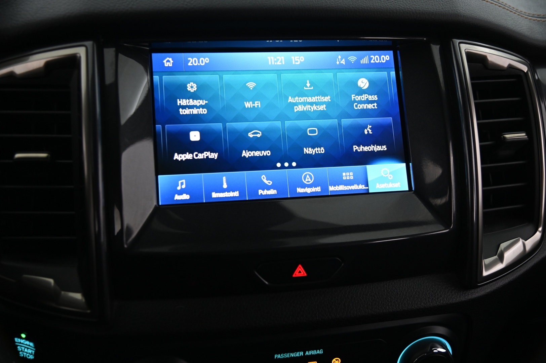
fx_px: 606
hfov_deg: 48.5
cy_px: 182
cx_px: 273
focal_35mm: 40
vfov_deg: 33.3
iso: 2000
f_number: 4
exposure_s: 1/30
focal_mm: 40
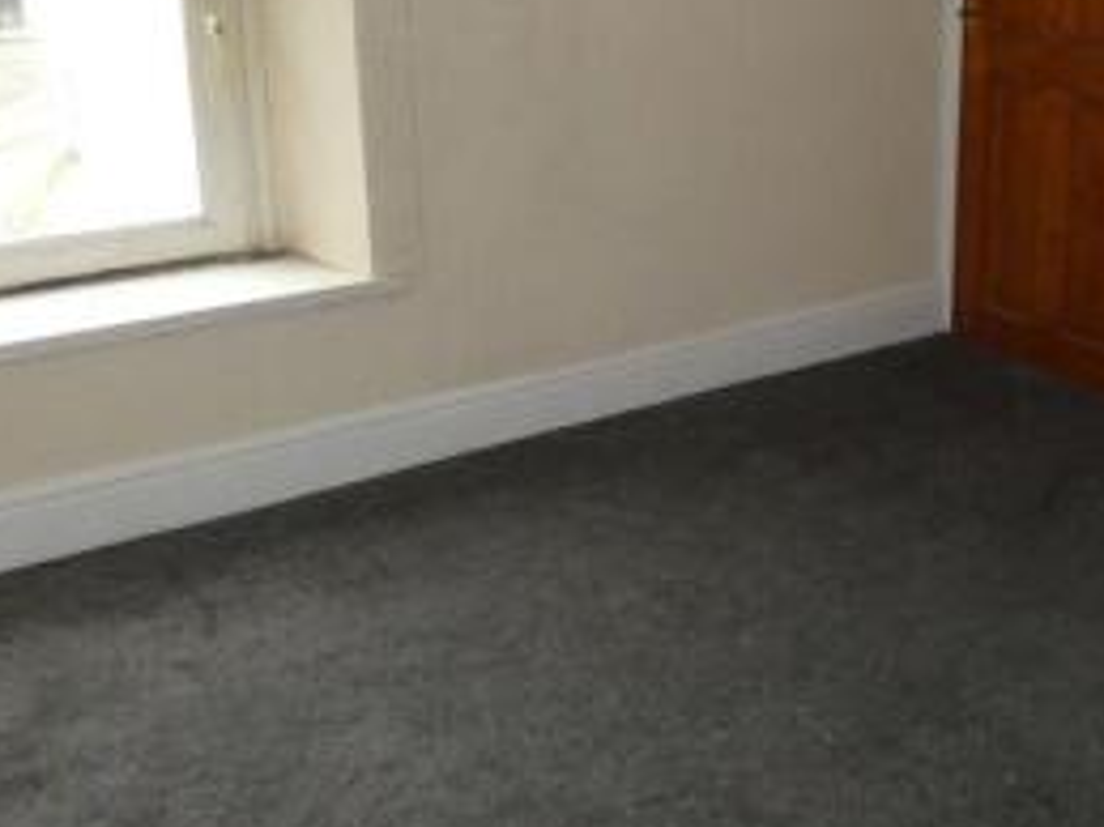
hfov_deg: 39.7
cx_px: 948
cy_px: 249
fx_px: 1435
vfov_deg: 31.8
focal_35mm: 45
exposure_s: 1/60
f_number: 2.8
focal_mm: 3.6
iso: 500
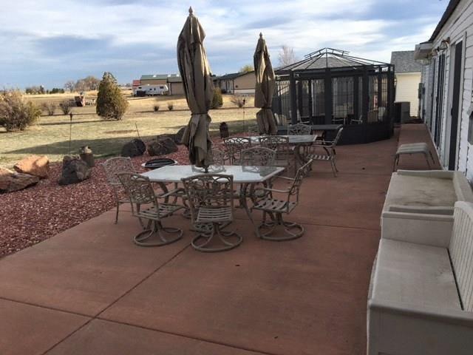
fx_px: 396
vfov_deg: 48.2
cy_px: 178
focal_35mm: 29
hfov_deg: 61.7
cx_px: 236
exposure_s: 1/884
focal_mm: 4.15
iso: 25
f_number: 2.2
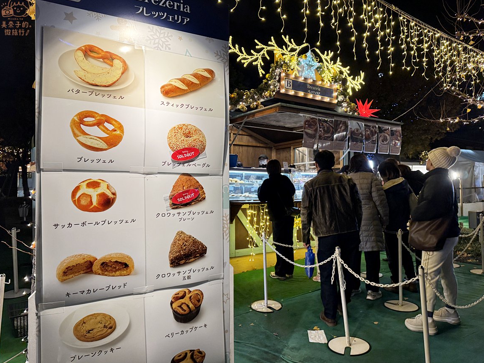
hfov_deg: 69.4
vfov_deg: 54.9
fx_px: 350
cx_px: 243
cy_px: 182
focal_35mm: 25
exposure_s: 1/120
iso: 200
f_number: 1.78
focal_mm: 6.76
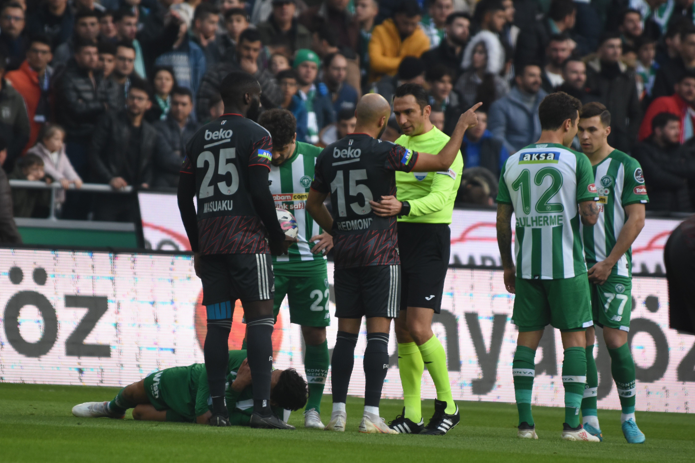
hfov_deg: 3.2
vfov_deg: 2.1
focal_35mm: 643
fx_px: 12413
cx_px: 323
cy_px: 237
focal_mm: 400
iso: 1000
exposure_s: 1/800
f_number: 5.6
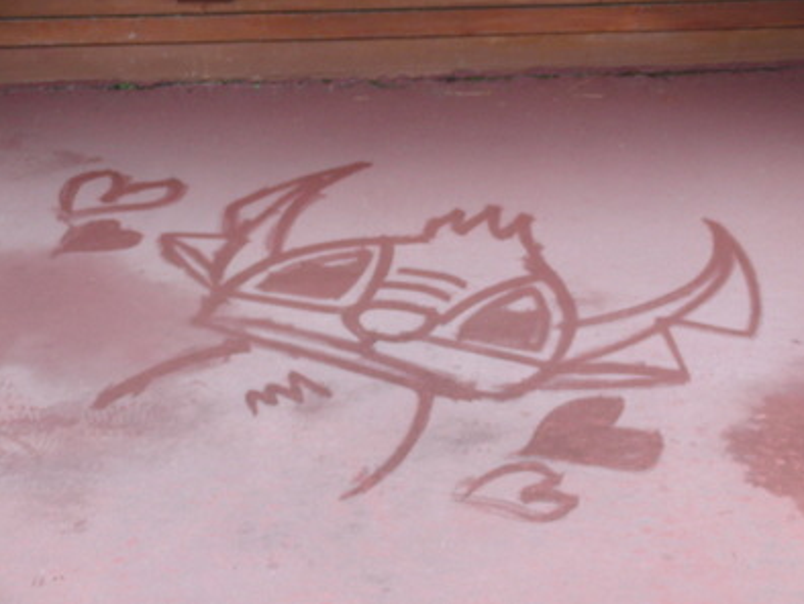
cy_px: 304
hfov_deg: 27.4
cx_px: 406
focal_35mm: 71
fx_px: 1650
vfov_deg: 20.7
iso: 400
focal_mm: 12.23
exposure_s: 1/15
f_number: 4.1
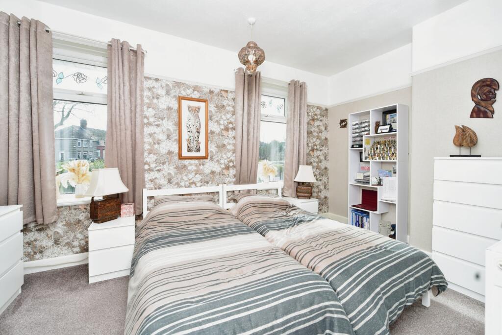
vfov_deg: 81.3
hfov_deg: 104.2
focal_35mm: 14
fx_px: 195
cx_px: 251
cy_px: 168
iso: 400
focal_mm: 14
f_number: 6.7
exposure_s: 1/180
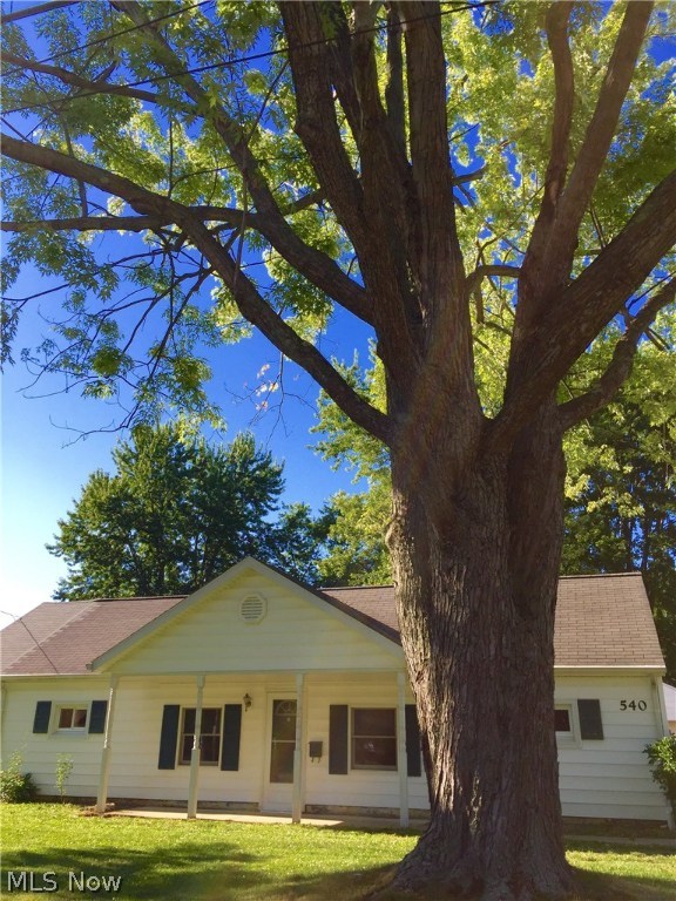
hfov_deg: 48.2
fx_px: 755
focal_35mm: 29
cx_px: 338
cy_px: 450
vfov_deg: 61.7
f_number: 2.2
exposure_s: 1/879
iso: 32
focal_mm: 4.15
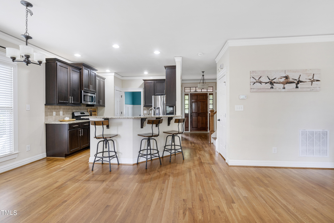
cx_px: 167
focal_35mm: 16
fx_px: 148
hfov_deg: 96.7
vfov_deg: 73.8
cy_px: 112
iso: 500
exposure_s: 1/1.67
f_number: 9
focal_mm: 16
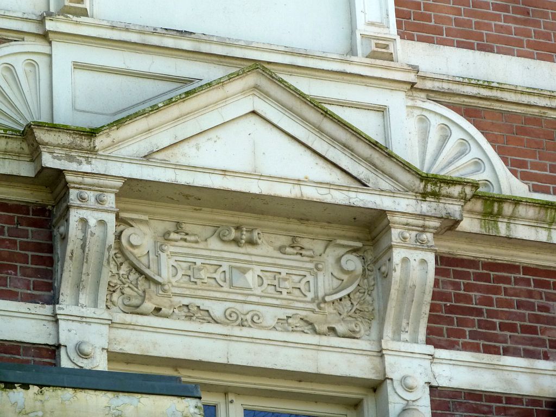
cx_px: 278
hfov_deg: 11.7
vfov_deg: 8.8
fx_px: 2714
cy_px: 208
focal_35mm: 169
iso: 160
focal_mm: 27.8
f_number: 4.5
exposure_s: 1/160
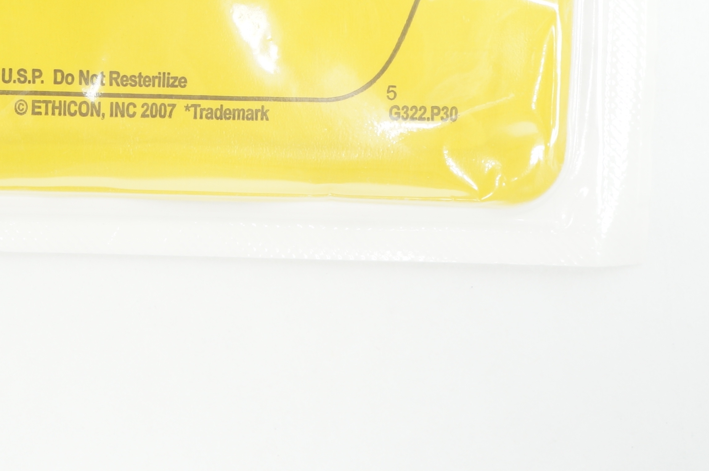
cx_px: 40
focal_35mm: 80
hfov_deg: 24.5
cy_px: -11
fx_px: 1575
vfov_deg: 16.6
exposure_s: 1/15
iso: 400
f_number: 7.1
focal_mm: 25
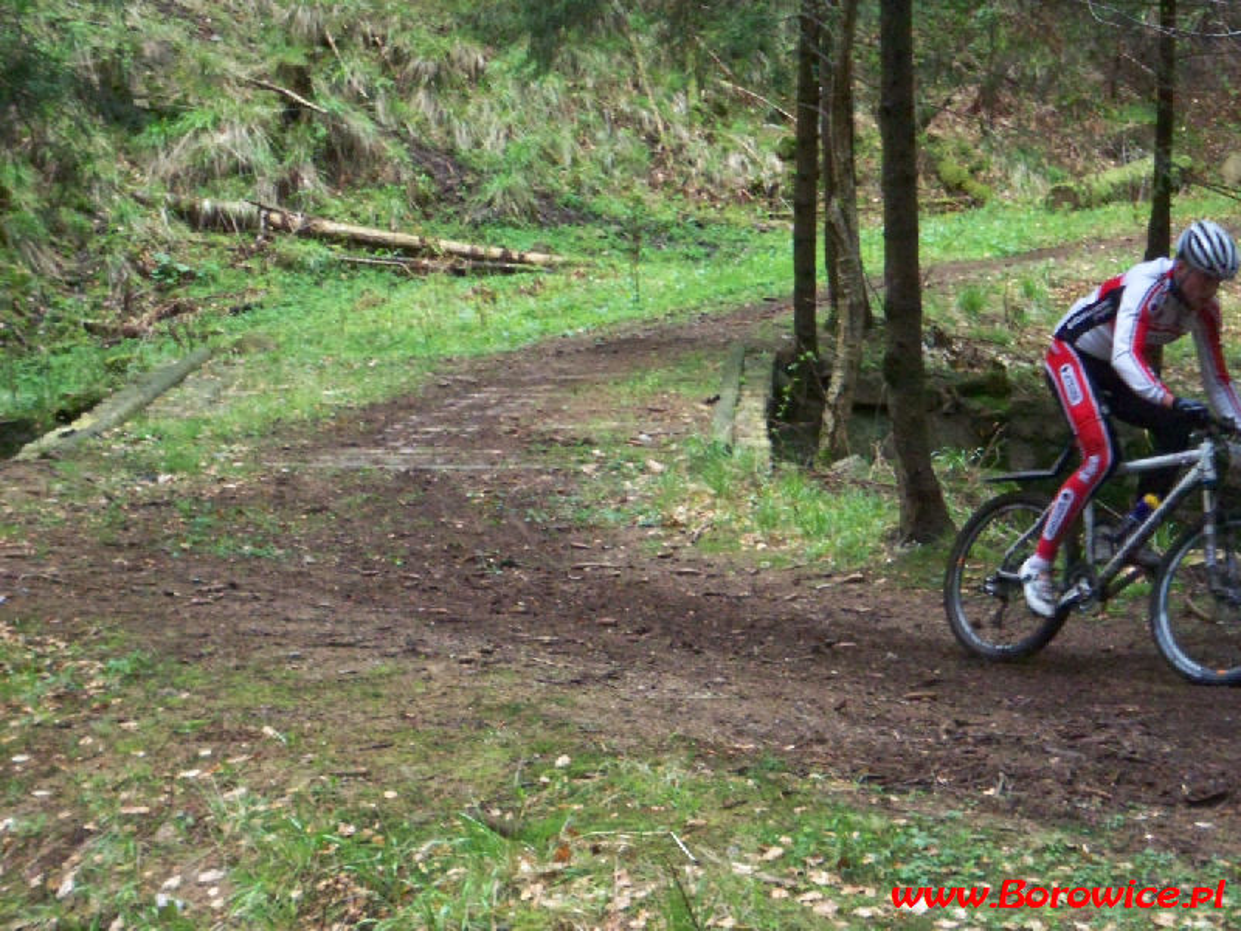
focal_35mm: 117
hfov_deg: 16.8
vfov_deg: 12.7
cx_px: 620
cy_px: 466
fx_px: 4195
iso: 400
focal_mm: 19.2
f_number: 4.4
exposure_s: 1/200
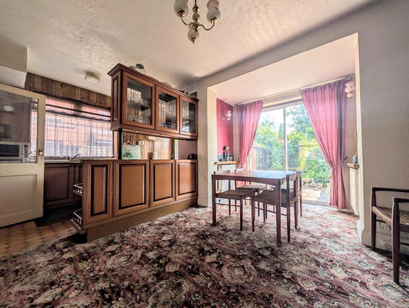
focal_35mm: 12
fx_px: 142
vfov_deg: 94.6
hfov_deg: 110.5
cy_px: 154
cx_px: 204
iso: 51
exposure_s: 1/326
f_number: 1.7
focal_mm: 2.02
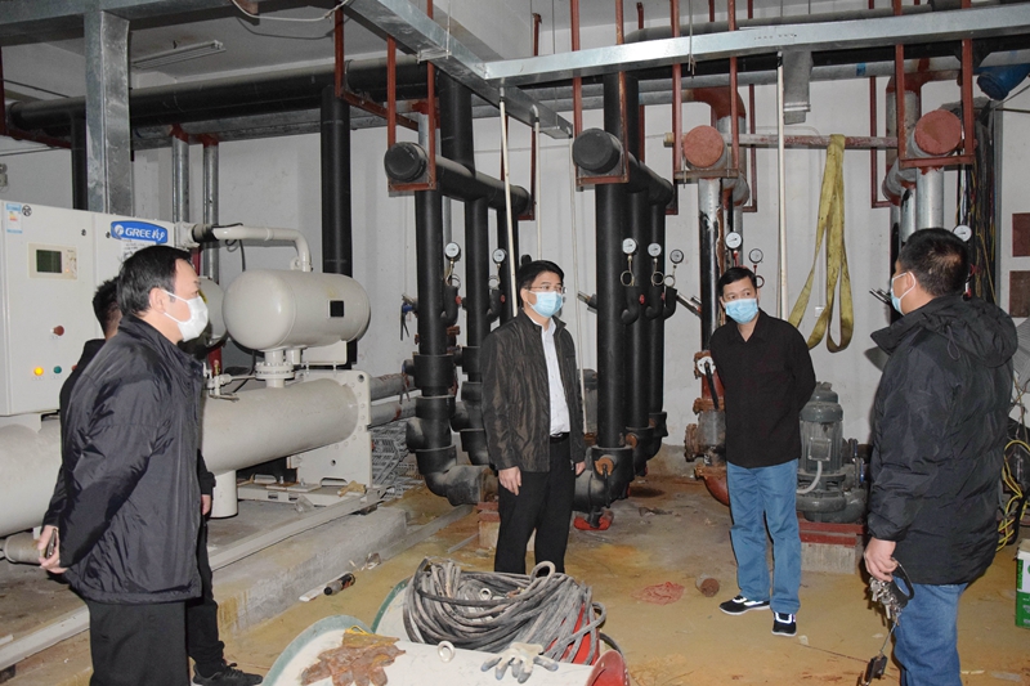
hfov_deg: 67.4
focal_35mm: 27
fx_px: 772
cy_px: 343
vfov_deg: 47.9
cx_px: 515
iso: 3200
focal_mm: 18
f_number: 3.5
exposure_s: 1/60
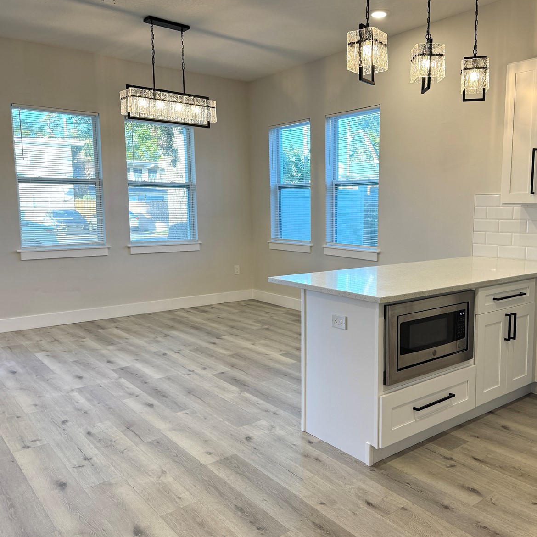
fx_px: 509
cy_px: 271
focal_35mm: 29
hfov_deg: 55.1
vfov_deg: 55.6
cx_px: 331
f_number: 1.78
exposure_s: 1/120
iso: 125
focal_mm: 6.76
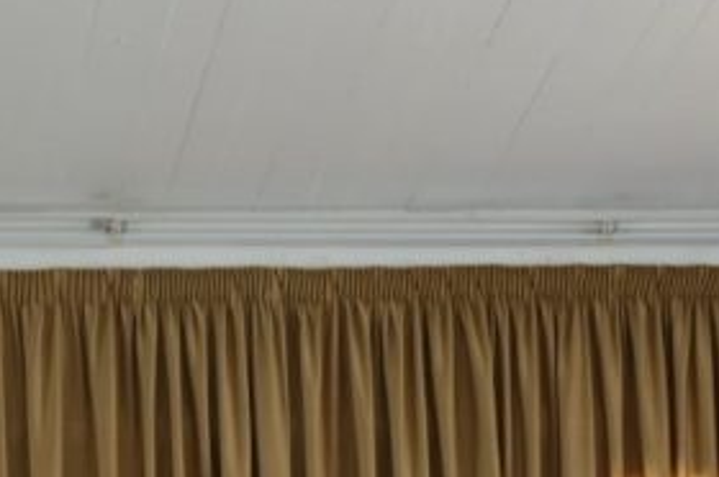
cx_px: -59
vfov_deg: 8.7
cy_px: 1249
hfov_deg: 14.5
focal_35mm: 139
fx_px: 2773
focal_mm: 8.8
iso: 125
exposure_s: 1/30
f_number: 2.8
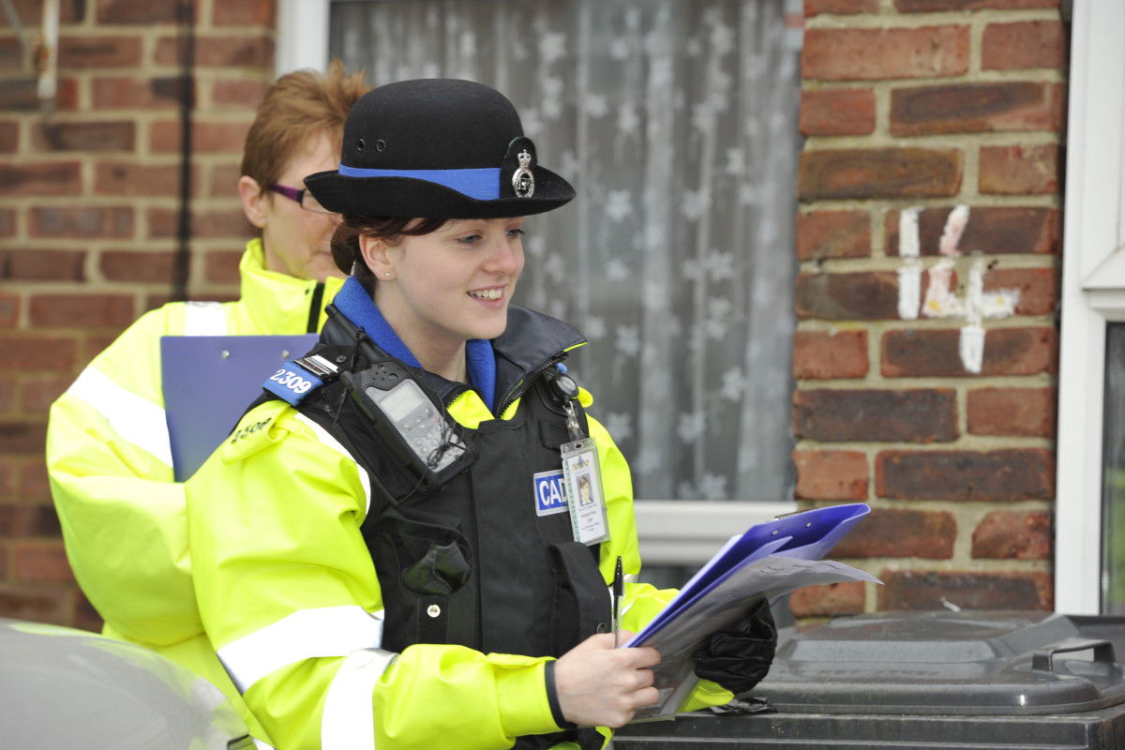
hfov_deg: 14.2
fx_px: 4531
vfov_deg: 9.5
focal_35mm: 145
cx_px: 562
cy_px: 375
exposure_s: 1/250
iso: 640
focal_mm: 145
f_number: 5
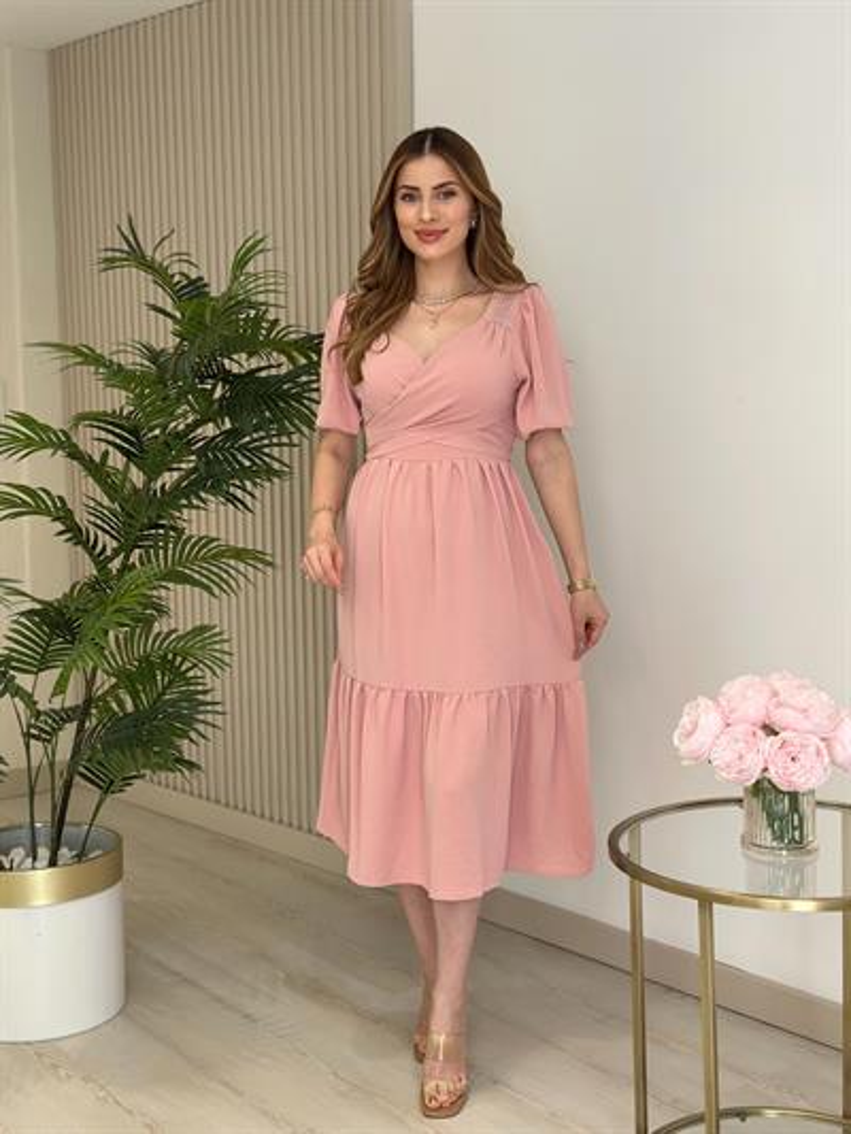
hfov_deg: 30.3
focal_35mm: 48
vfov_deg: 39.6
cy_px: 567
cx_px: 426
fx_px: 1573
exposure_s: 1/409
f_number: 1.78
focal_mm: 6.86
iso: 80
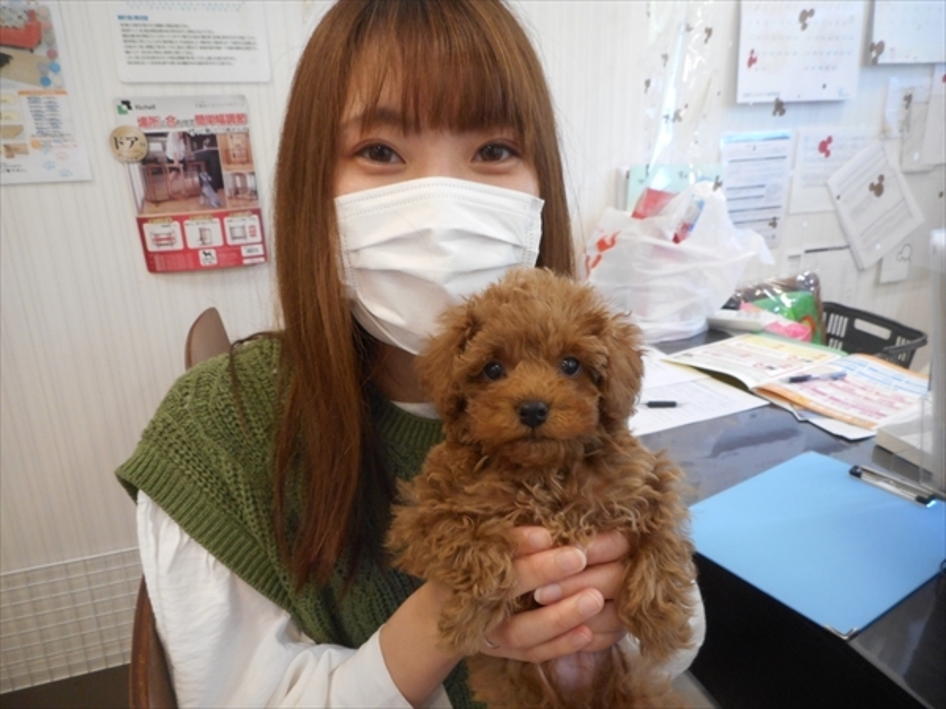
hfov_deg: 69.4
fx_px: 683
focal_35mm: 25
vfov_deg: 54.9
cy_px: 354
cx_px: 473
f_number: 3.7
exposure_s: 1/30
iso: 220
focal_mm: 4.5
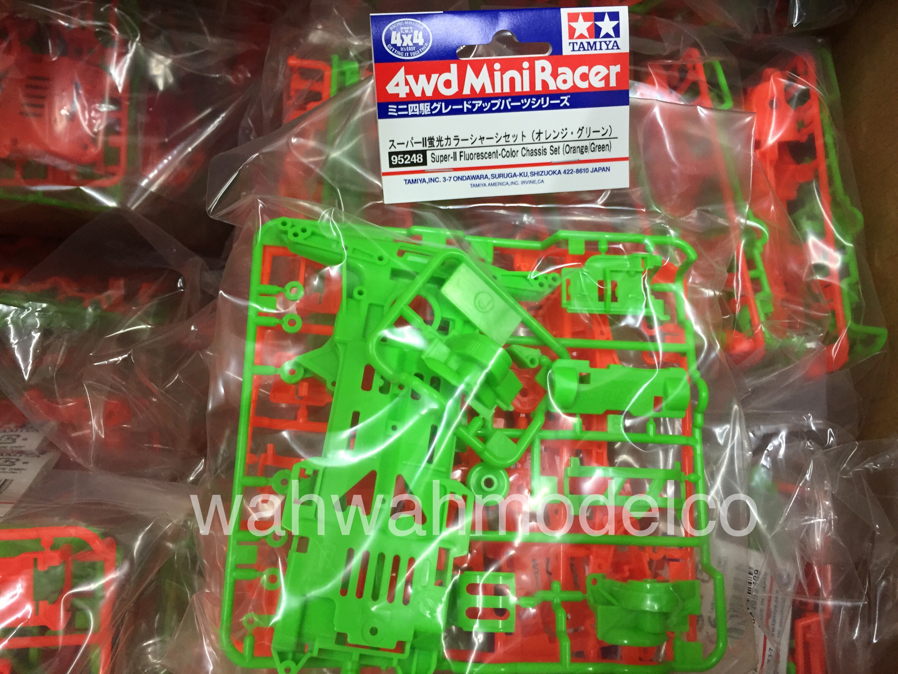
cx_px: 449
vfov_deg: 48.2
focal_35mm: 29
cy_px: 337
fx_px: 752
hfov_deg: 61.7
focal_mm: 4.15
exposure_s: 1/33
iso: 160
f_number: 2.2
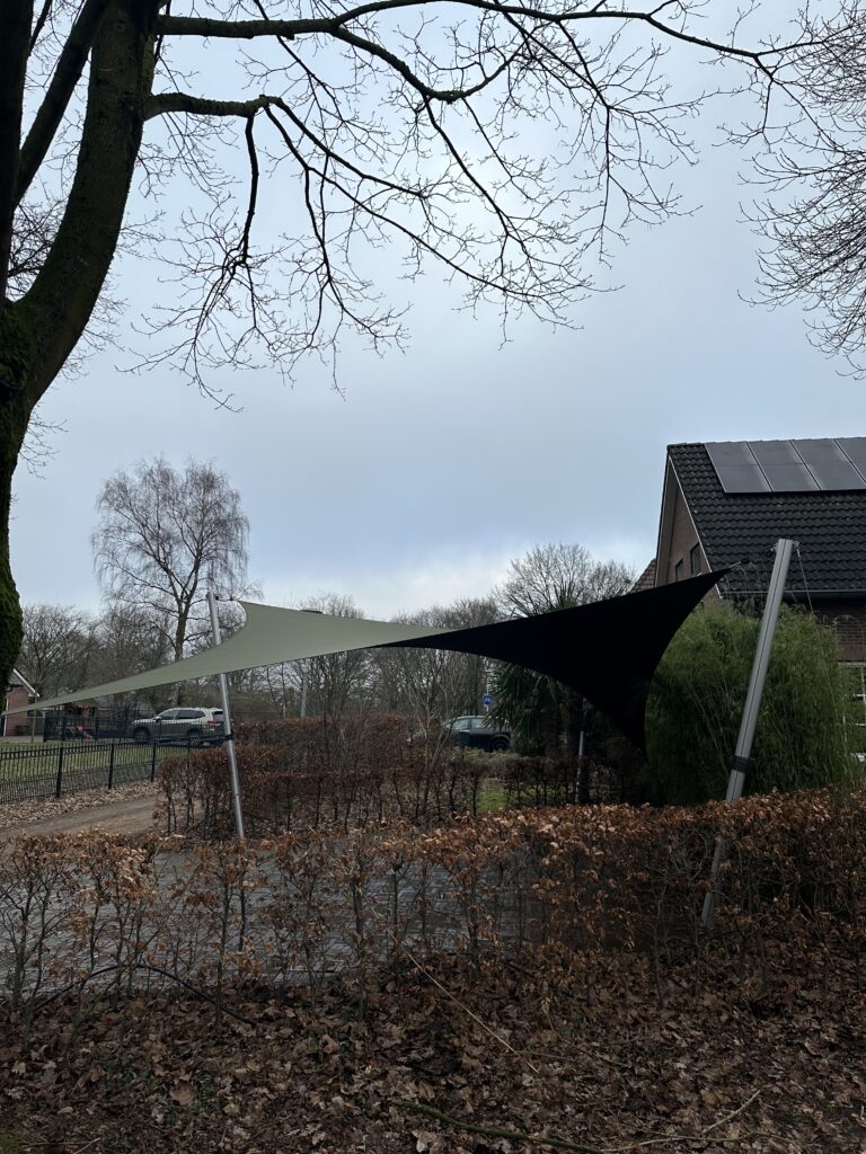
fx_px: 801
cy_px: 577
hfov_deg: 56.8
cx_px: 433
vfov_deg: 71.6
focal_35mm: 24
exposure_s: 1/1473
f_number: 1.78
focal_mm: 6.86
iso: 80
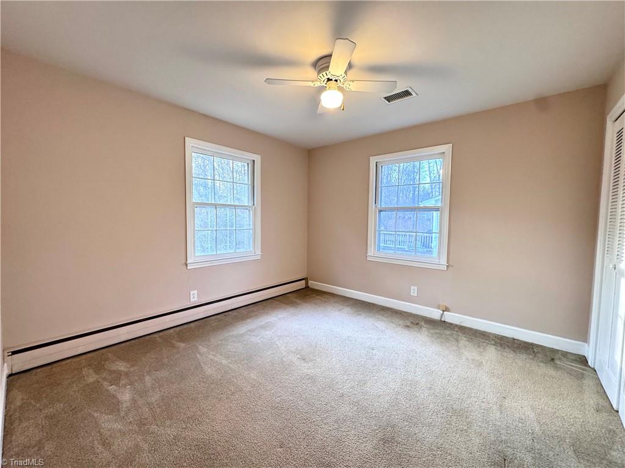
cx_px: 312
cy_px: 234
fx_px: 253
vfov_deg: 85.7
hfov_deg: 102.1
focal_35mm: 14
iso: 320
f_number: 2.2
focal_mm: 2.22
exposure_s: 1/60
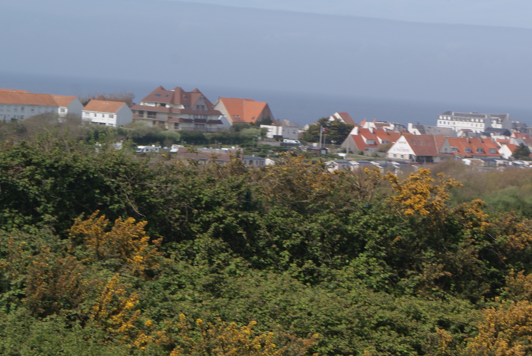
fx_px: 2188
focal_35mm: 148
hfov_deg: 13.8
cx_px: 355
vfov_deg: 9.3
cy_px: 116
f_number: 13
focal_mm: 55
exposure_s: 1/160
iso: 100
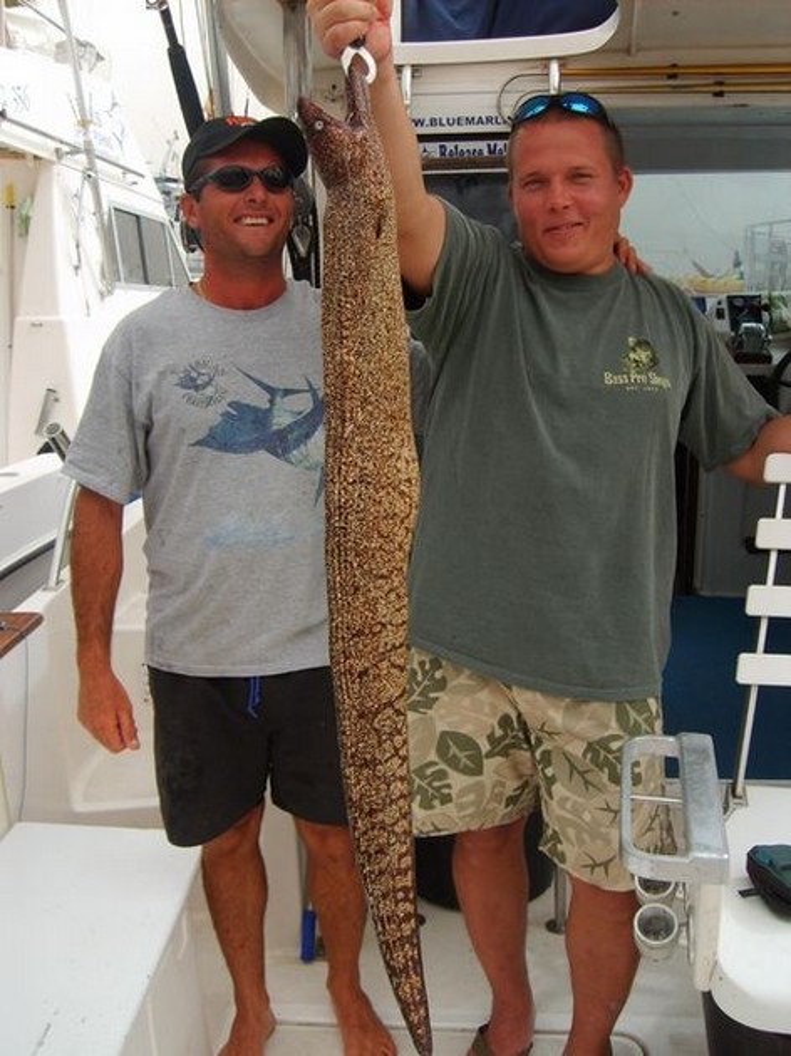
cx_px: 396
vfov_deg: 52.6
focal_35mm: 35
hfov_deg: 40.7
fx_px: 1067
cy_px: 528
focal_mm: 5.8
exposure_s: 1/750
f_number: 2.8
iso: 50
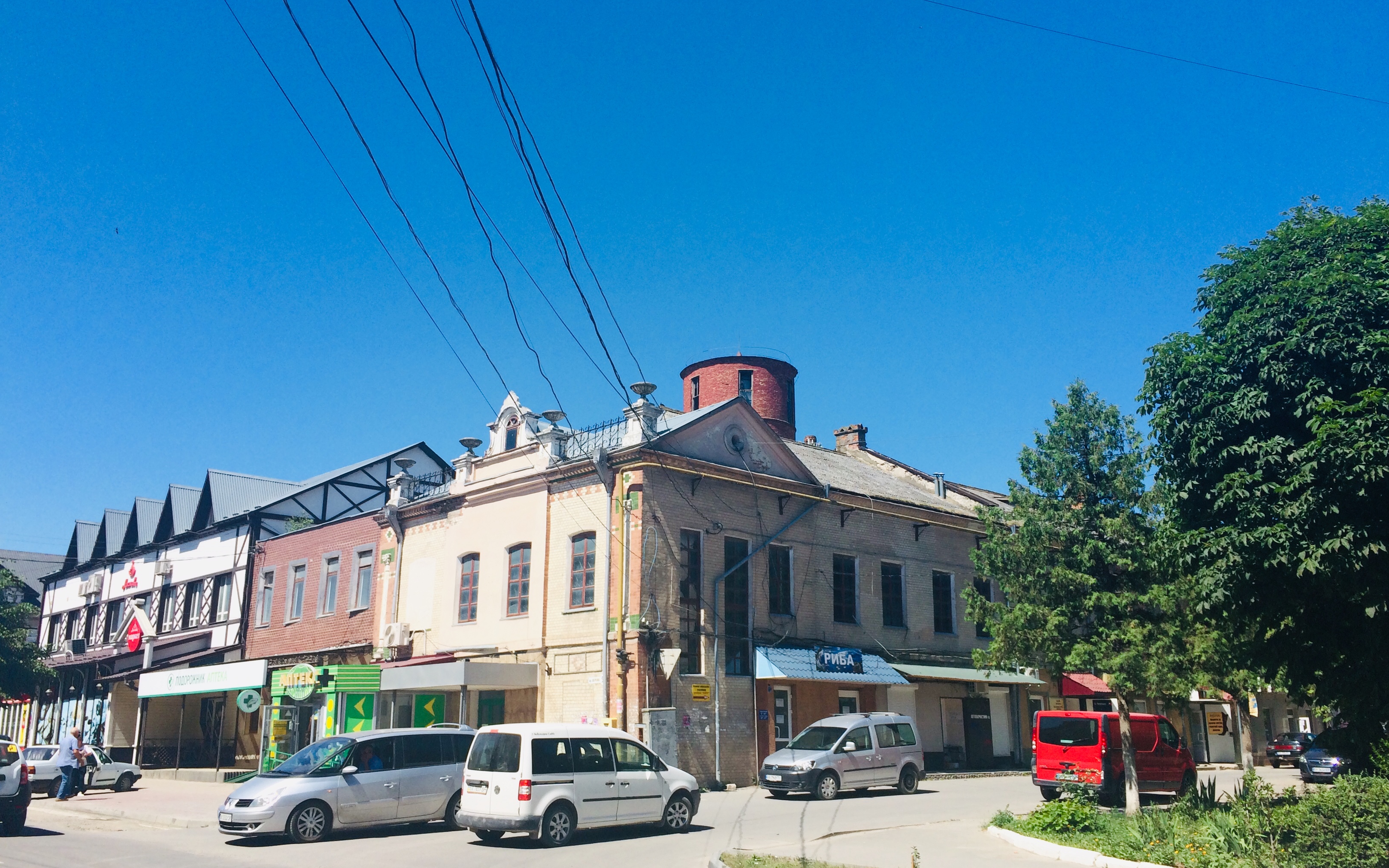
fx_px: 1173
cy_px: 438
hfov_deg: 61.2
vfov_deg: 40.6
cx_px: 698
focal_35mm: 31
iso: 32
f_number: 2.2
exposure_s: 1/2283
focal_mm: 4.15
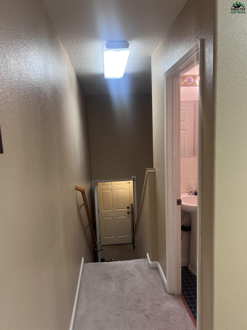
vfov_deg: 67.3
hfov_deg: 53.1
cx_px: 124
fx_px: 247
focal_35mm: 26
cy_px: 165
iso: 80
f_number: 1.5
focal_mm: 5.7
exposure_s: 1/60
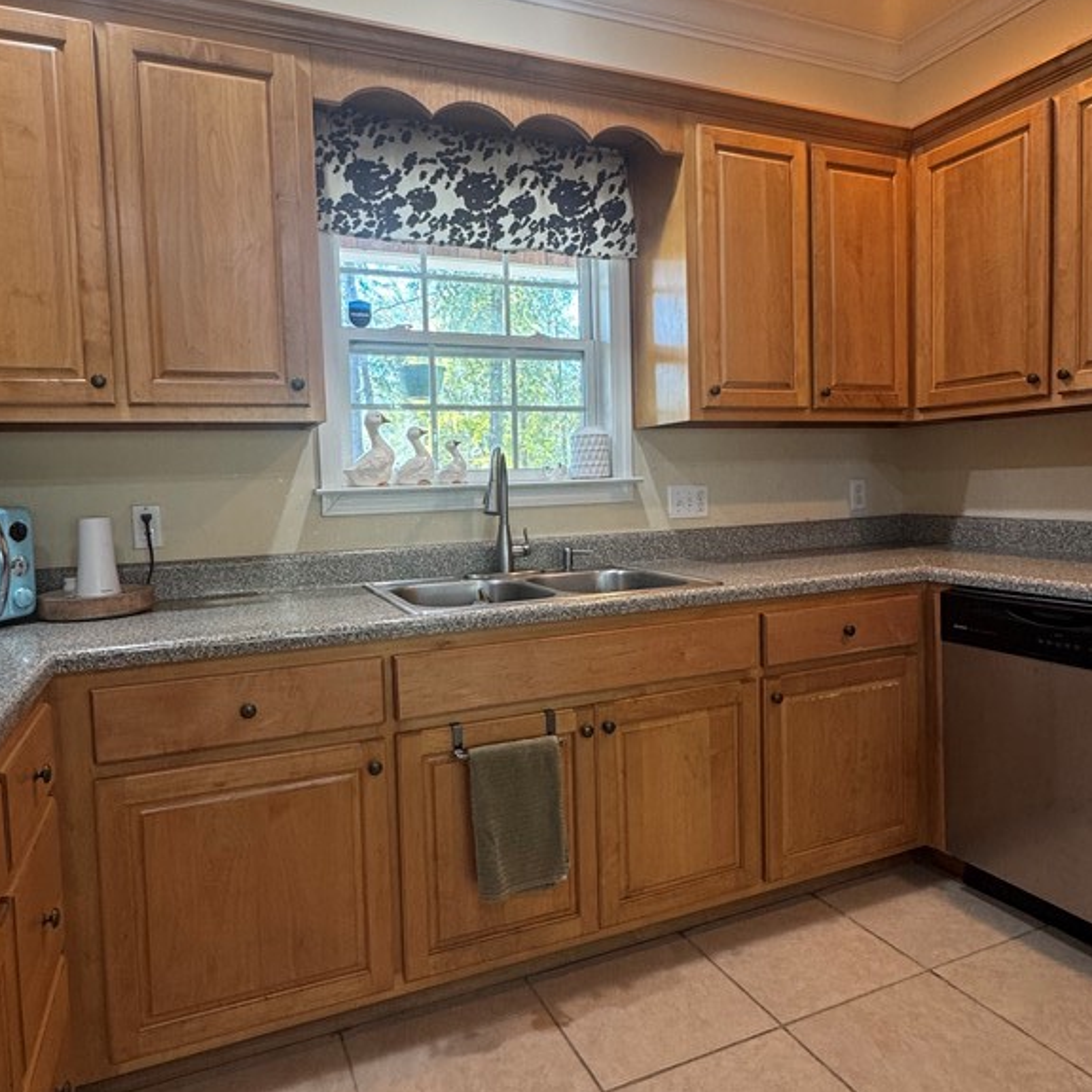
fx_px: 785
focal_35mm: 22
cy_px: 525
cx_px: 508
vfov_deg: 69.6
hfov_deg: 69.5
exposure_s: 1/60
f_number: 2.2
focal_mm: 2.22
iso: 200
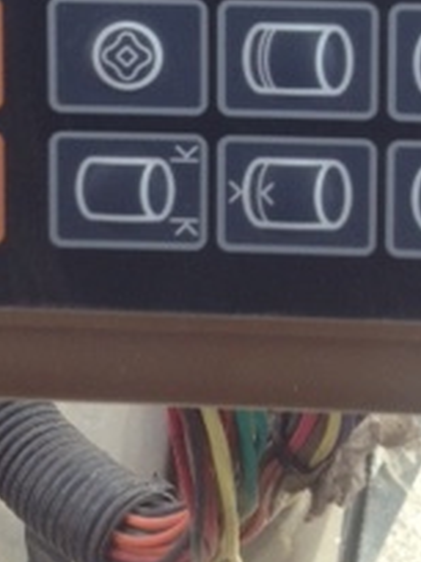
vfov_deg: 17.1
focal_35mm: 110
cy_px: -105
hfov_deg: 13.4
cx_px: 316
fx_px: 1784
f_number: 2.4
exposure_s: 1/151
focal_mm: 4.28
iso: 50
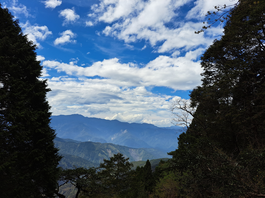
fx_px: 184
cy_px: 99
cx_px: 132
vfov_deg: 56.8
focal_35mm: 24
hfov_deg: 71.6
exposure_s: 1/2364
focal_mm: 5.23
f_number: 1.8
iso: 50
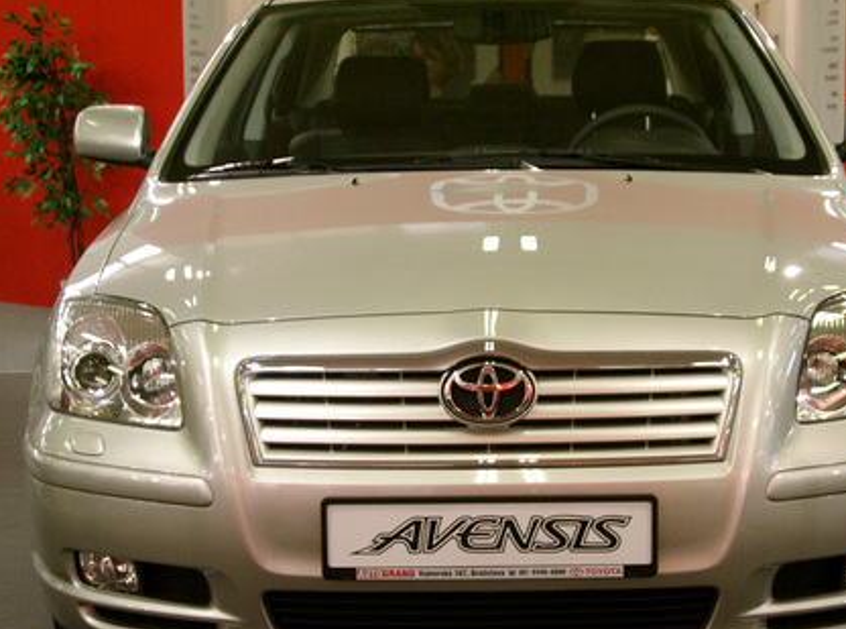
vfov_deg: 17.9
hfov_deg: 23.9
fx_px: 1997
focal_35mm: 82
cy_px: 378
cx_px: 492
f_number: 3.4
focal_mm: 12.6
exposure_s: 1/60
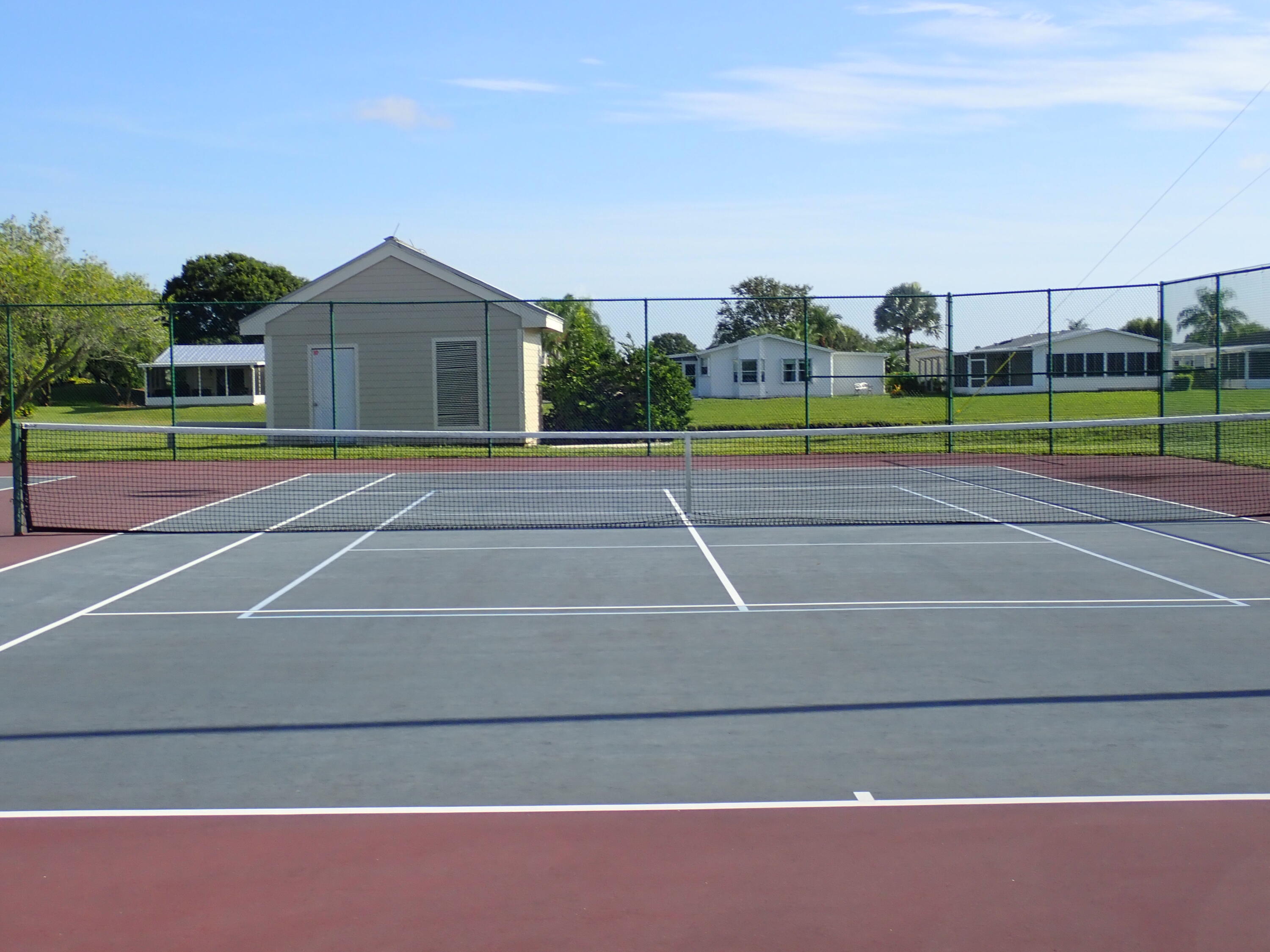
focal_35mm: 49
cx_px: 635
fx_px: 1798
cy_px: 476
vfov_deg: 29.7
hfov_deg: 38.9
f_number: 13
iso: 160
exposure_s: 1/100
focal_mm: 8.99
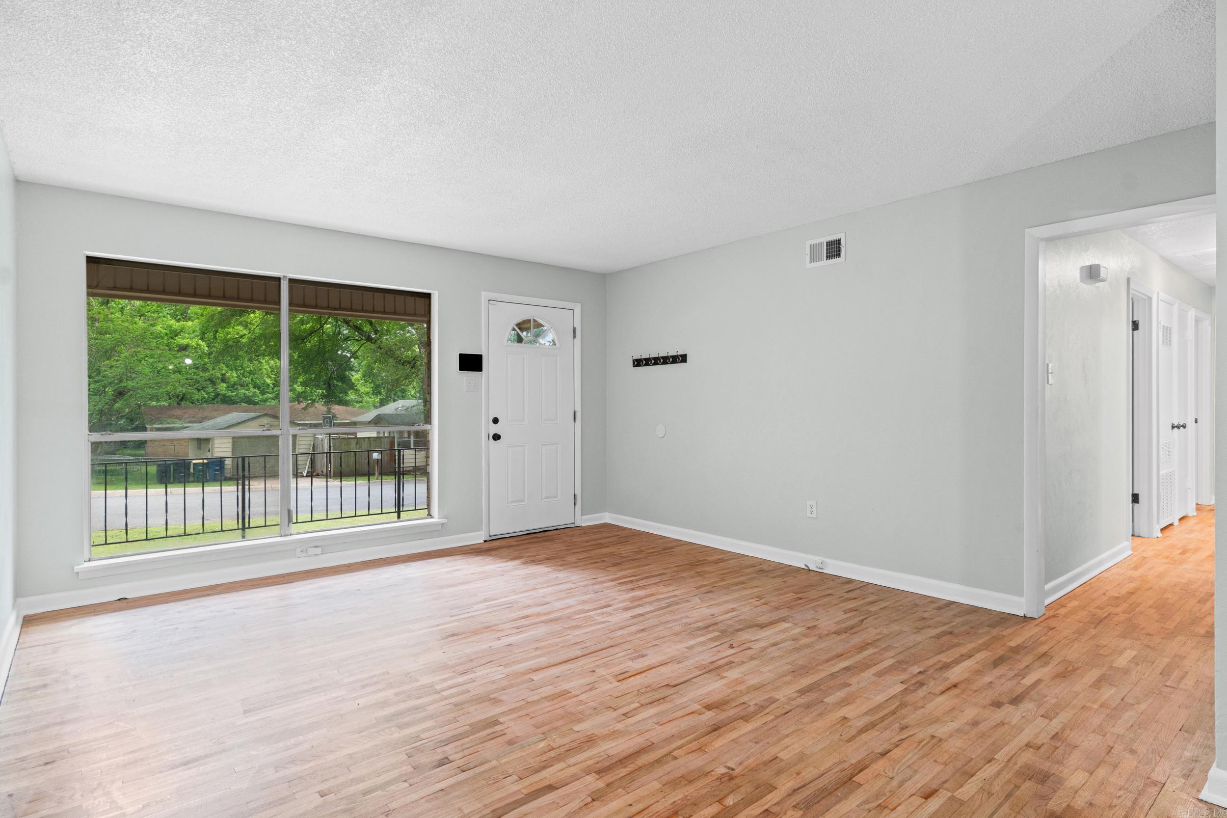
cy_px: 409
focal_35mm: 18
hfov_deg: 90.0
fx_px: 613
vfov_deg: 67.4
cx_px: 614
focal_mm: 12
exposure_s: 1.3
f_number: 9
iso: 250
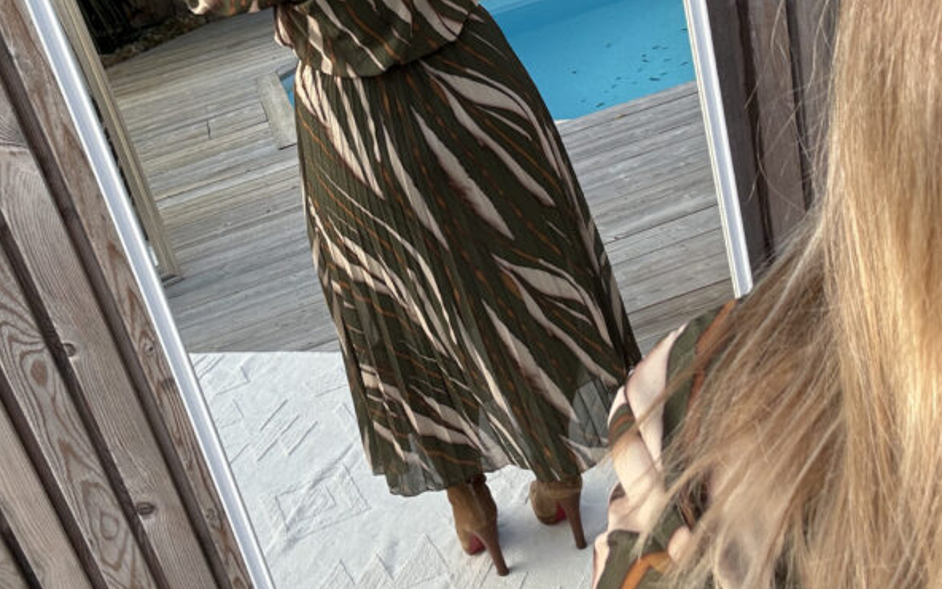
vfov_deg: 29.2
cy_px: 113
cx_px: 468
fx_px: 1104
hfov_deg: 46.2
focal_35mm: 43
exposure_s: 1/628
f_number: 1.9
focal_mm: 2.69
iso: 25
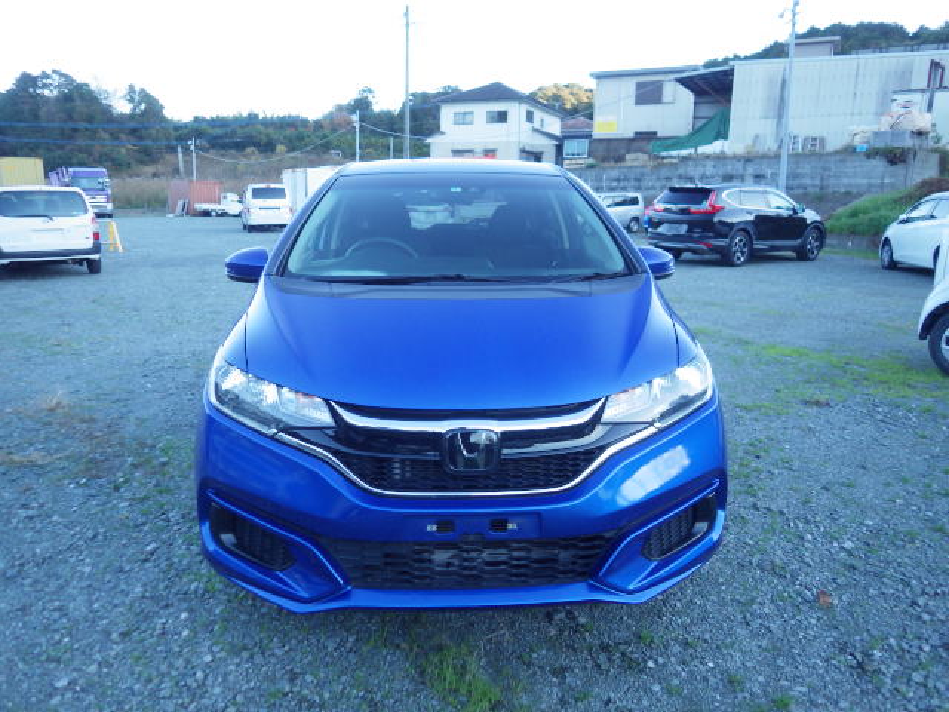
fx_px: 685
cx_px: 474
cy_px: 356
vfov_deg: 54.9
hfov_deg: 69.4
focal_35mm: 25
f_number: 2
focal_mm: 4.5
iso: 250
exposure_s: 1/320
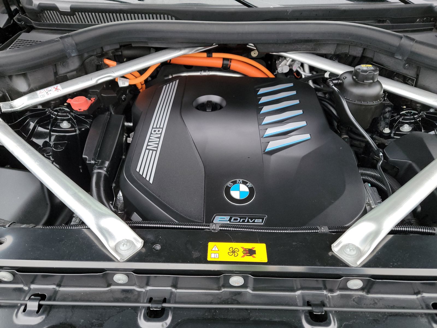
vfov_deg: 56.8
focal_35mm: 24
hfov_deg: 71.6
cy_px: 164
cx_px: 218
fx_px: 303
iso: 742
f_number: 1.8
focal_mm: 6.7
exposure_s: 1/59
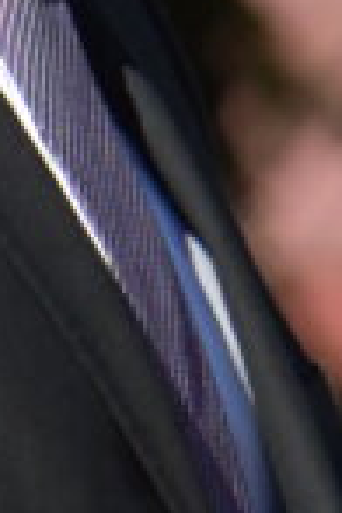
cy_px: -302
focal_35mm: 4179
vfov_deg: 0.5
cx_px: -77
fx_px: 59546
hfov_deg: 0.3
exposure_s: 1/2500
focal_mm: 400
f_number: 13
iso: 2500
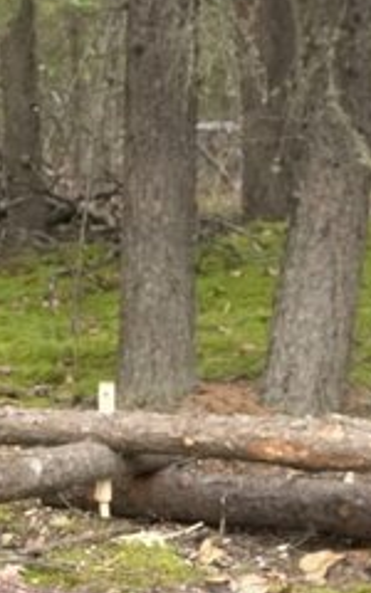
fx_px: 1812
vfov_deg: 18.5
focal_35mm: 112
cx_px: -228
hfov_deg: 11.1
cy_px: 461
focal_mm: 22
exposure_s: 1/100
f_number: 8
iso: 1600
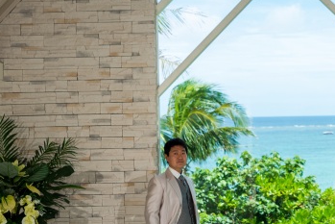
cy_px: 130
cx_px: 286
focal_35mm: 87
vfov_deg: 15.7
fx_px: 810
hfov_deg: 22.9
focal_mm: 38
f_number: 4.5
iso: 80
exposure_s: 1/400
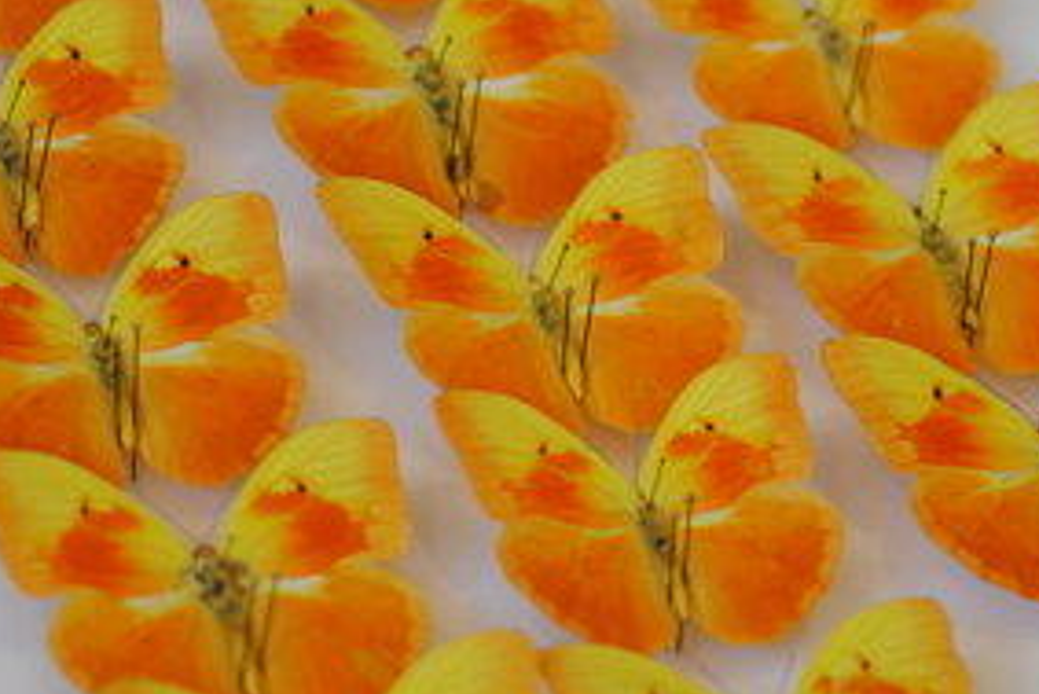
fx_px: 7017
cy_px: 211
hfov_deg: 8.5
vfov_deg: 5.7
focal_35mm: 243
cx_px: 619
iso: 400
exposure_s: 1/125
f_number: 3.2
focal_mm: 90
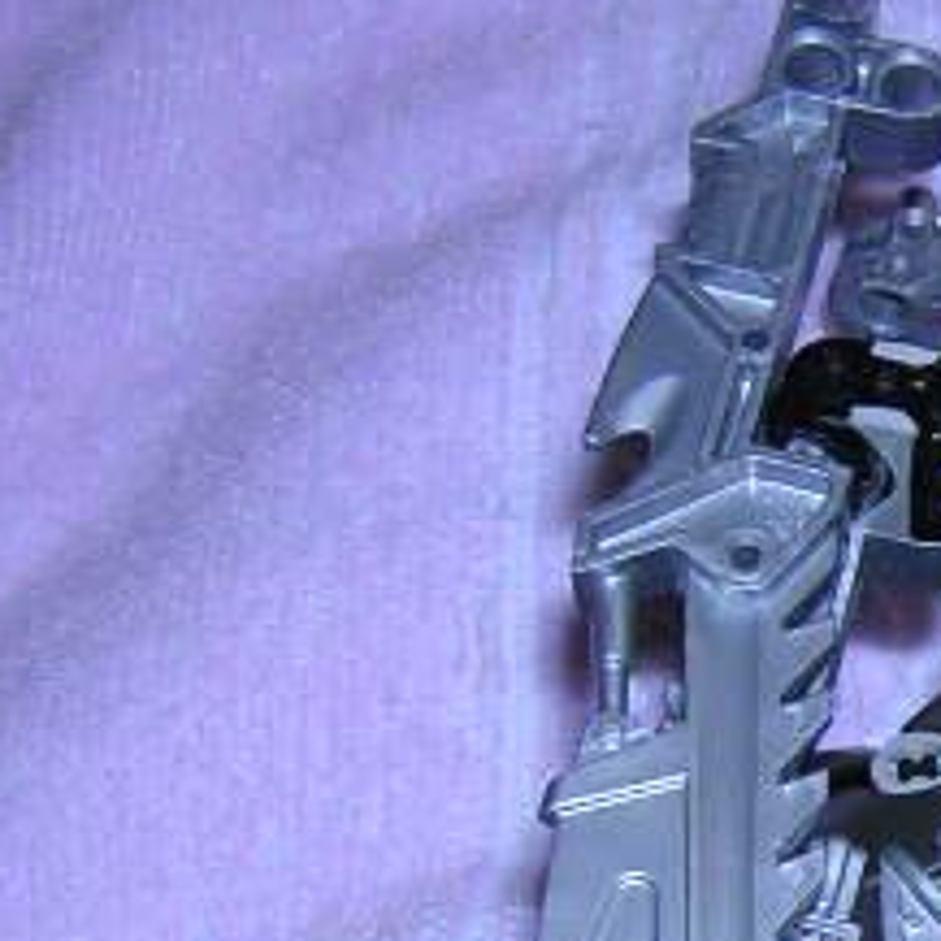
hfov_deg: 17.2
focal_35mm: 94
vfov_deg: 18.3
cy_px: 798
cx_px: 1279
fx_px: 2891
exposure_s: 1/60.1
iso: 100
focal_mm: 4.7
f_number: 5.2
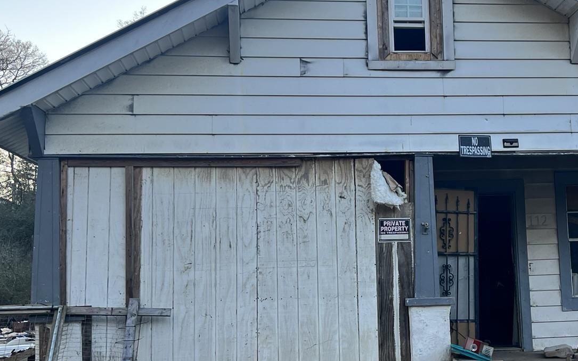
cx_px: 413
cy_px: 195
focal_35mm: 52
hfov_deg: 38.1
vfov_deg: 24.9
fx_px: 819
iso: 50
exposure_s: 1/404
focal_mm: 5.7
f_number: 1.5
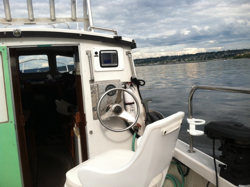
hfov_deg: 52.7
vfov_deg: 40.6
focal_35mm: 35
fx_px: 252
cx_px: 125
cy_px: 94
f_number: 2.8
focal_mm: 3.85
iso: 80
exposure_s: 1/1364
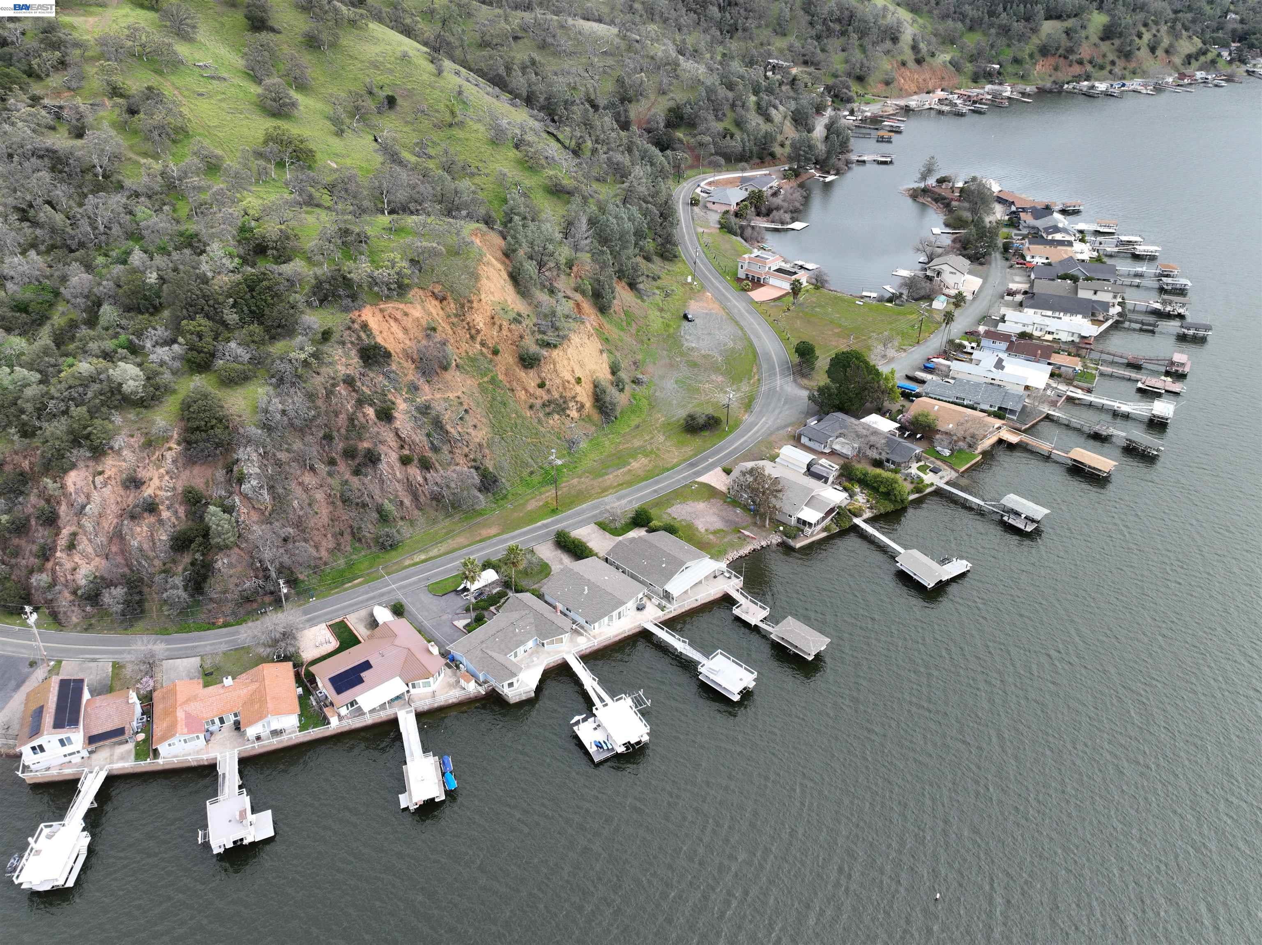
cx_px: 631
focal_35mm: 24
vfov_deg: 56.8
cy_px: 472
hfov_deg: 71.6
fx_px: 875
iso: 120
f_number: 2.8
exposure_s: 1/800
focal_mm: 12.29
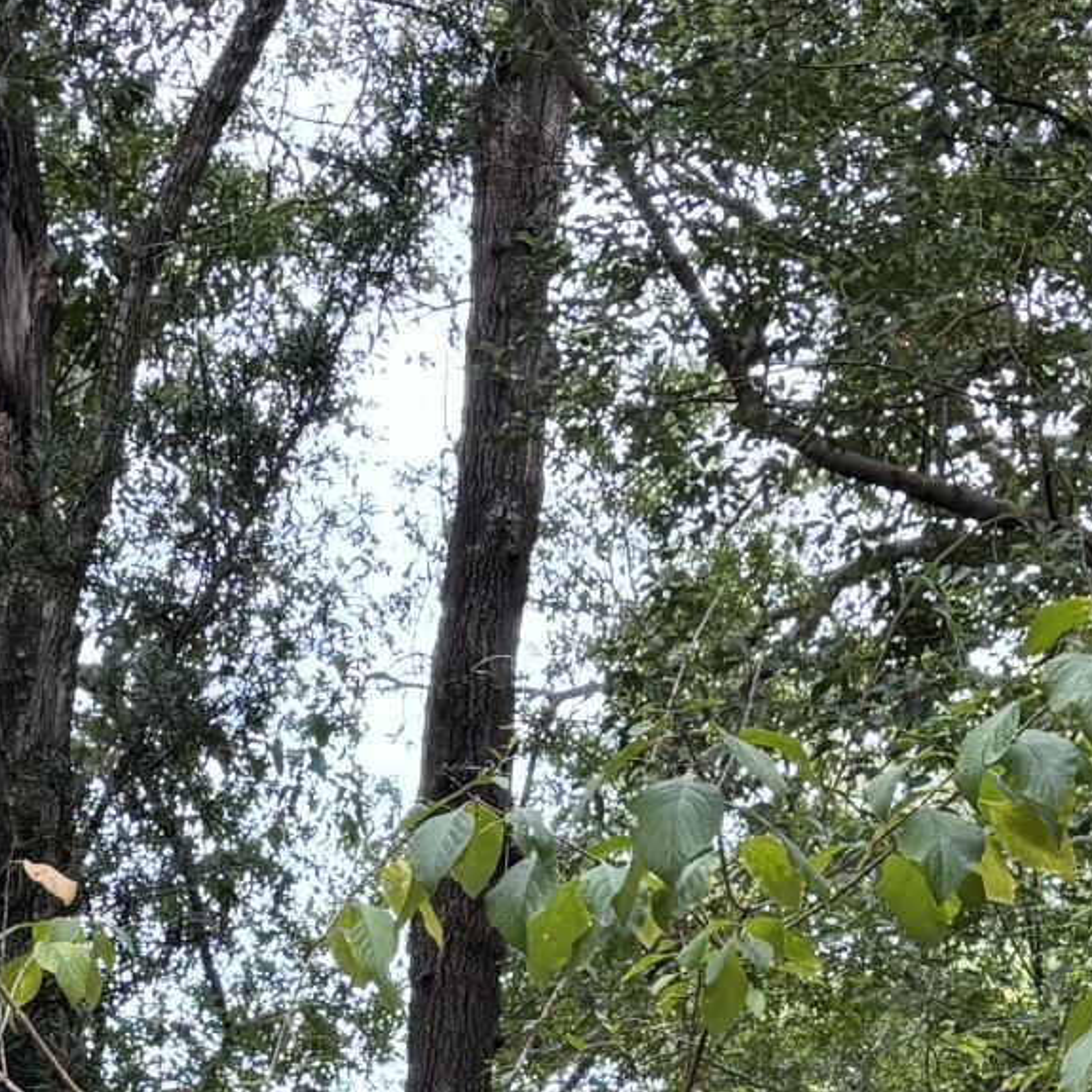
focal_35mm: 120
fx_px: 4283
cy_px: 1924
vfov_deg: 13.2
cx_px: 32
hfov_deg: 14.3
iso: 64
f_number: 1.6
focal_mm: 5.96
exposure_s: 1/157
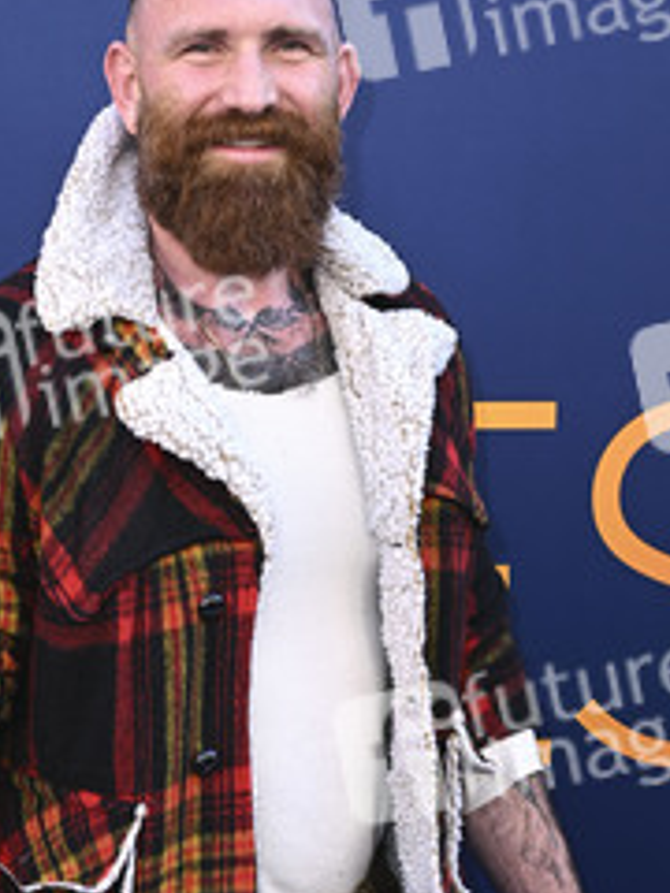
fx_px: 1987
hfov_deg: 19.0
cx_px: 186
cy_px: 551
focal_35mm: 77
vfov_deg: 25.3
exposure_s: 1/200
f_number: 5.6
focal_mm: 48
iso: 400
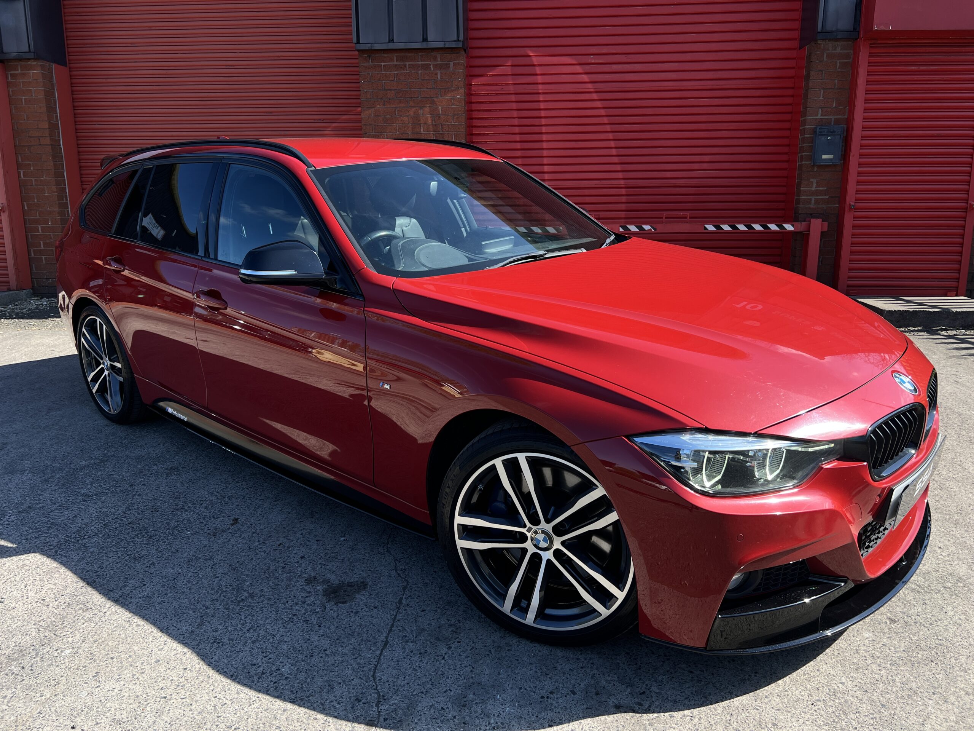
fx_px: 732
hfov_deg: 67.3
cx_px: 487
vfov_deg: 53.1
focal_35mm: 26
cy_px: 366
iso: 50
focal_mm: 5.7
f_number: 1.5
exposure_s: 1/1645
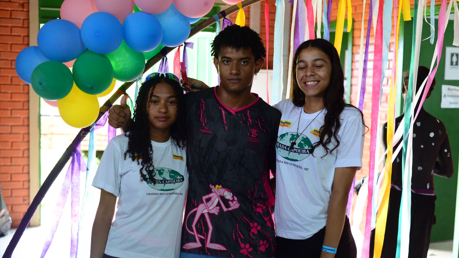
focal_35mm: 53
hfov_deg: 39.2
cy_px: 152
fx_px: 645
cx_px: 228
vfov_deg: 22.6
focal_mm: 50
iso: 2500
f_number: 2.8
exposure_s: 1/160
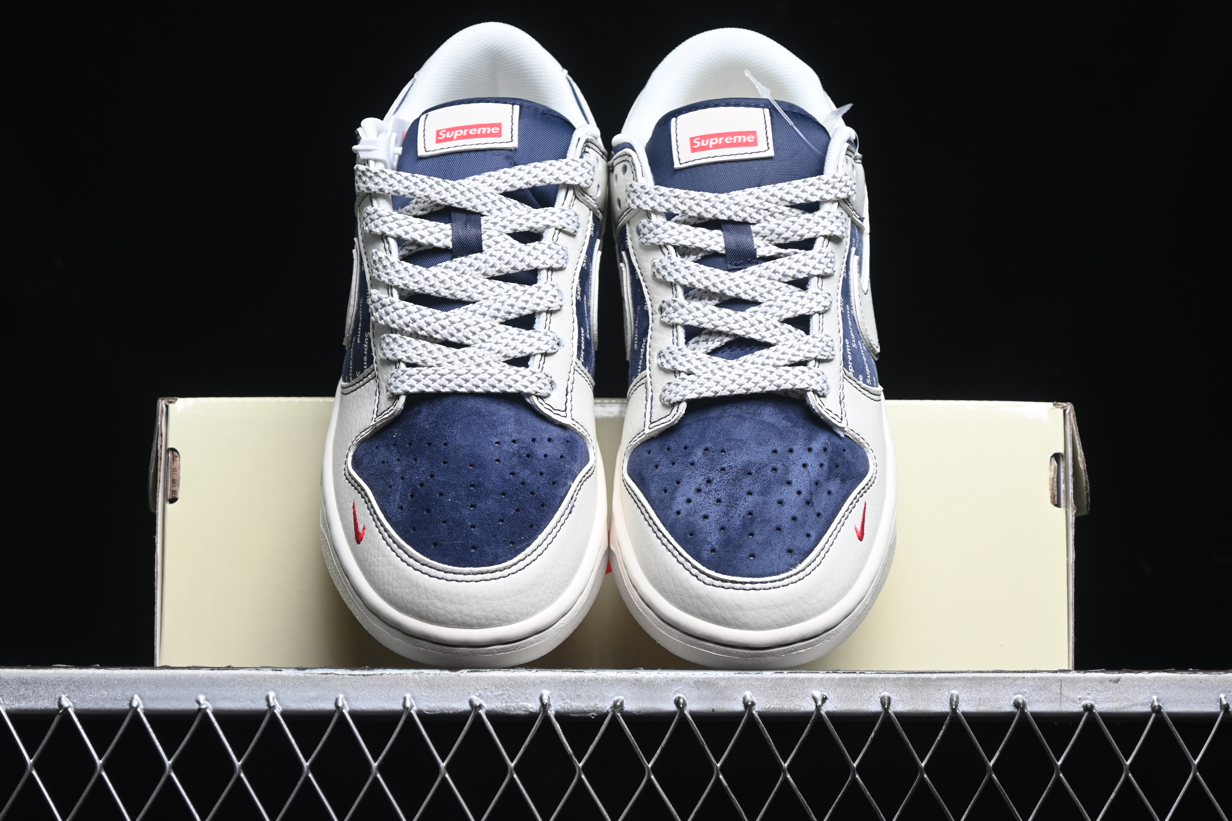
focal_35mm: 75
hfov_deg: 27.0
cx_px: 616
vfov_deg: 18.2
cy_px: 410
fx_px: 2566
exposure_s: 1/60
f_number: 6.3
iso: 160
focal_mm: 50
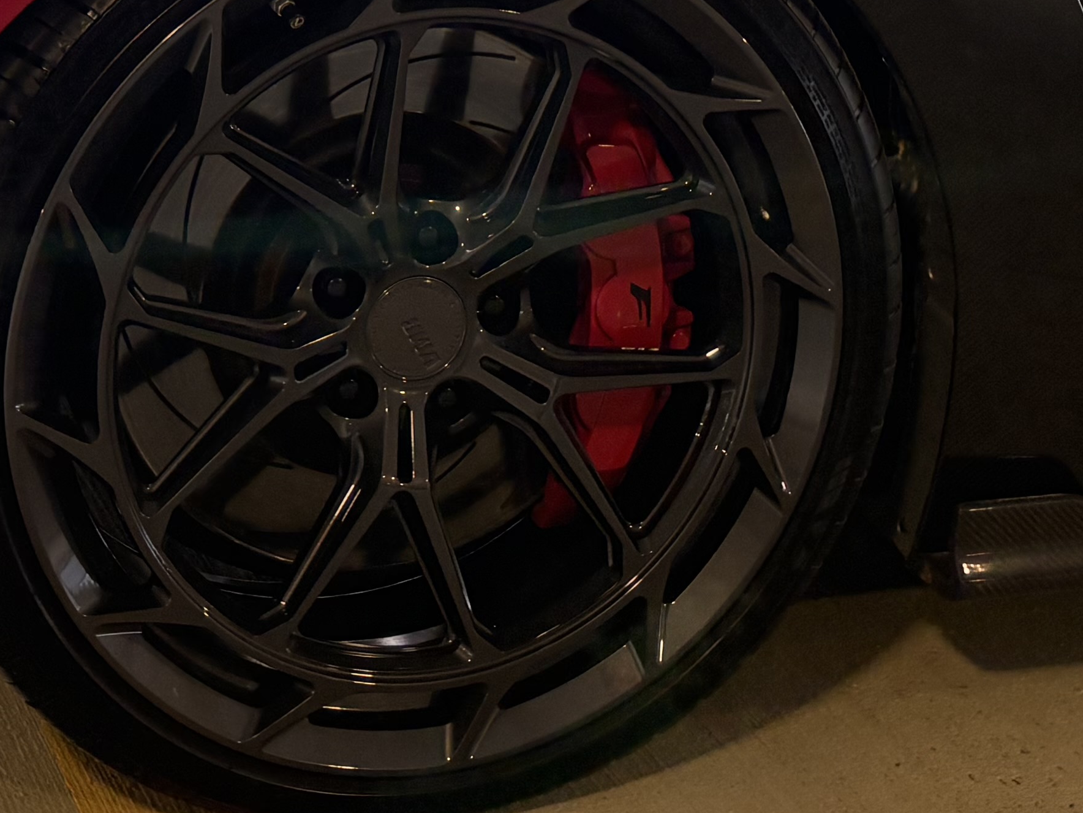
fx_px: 2628
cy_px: -181
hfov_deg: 23.1
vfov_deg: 16.8
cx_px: 295
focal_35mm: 84
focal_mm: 5.96
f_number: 1.6
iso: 125
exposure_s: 1/118
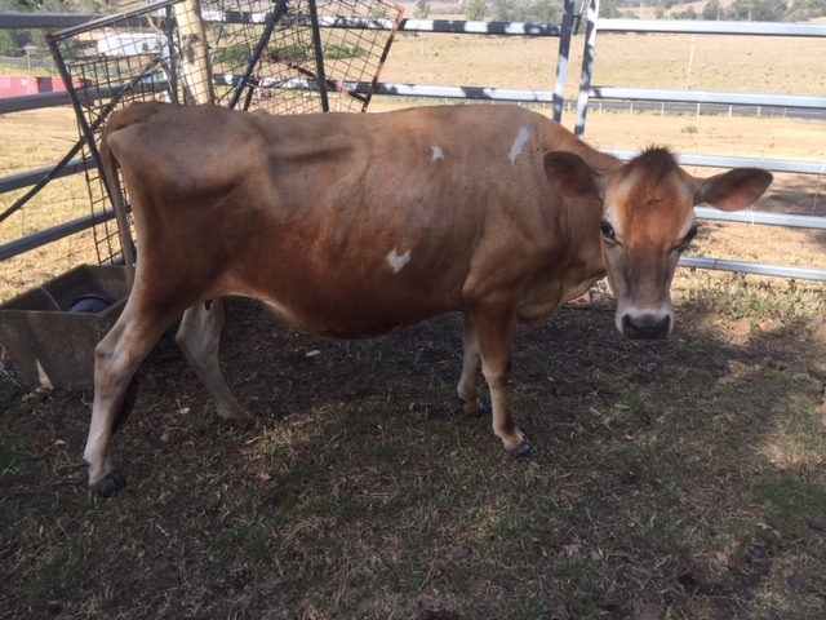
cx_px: 413
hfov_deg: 61.7
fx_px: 692
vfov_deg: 48.2
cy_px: 310
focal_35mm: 29
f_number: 2.2
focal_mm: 4.15
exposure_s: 1/608
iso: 32
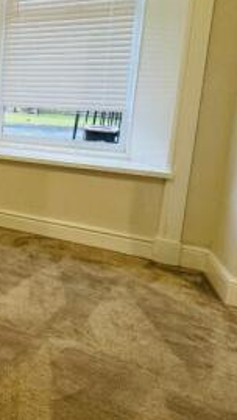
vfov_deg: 57.7
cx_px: -155
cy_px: 130
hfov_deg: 24.0
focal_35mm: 33
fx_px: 367
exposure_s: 1/50
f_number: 2.2
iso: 200
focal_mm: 2.22
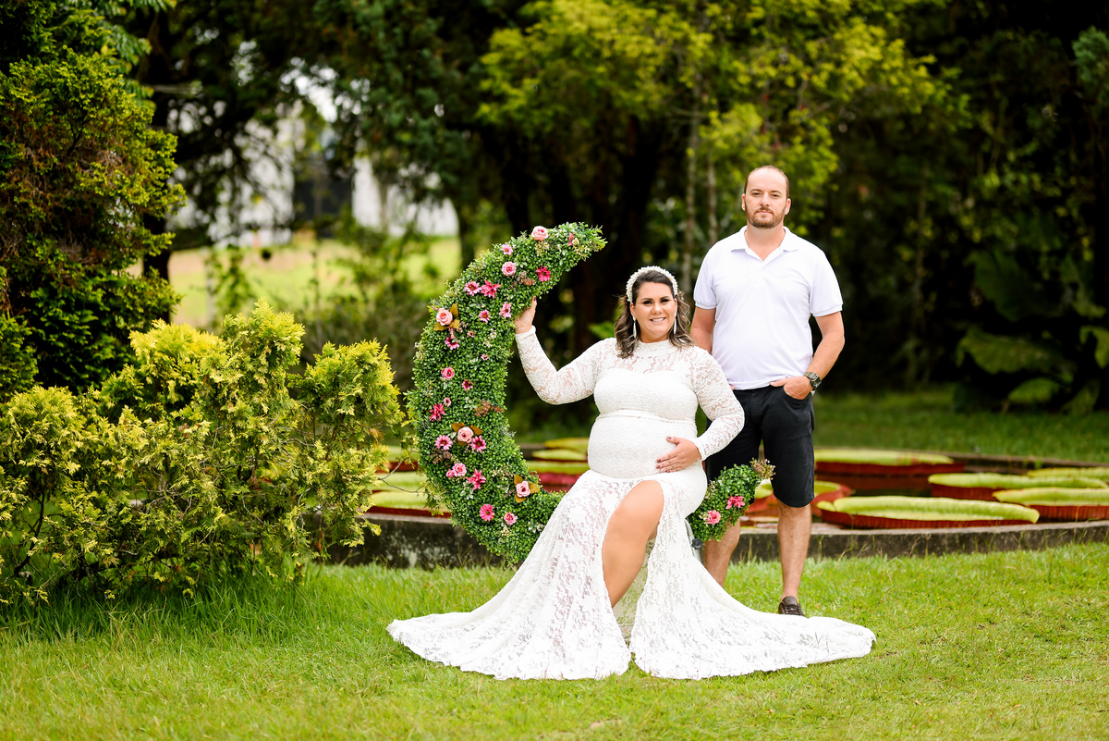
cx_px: 554
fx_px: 2619
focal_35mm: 85
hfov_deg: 23.9
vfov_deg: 16.1
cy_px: 370
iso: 100
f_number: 1.6
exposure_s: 1/1600
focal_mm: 85
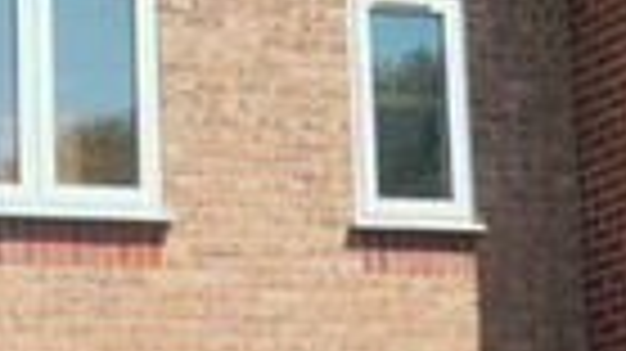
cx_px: 374
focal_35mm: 158
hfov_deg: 13.6
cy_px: 106
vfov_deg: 7.7
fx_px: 2621
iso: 100
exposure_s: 1/160
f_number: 8
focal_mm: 20
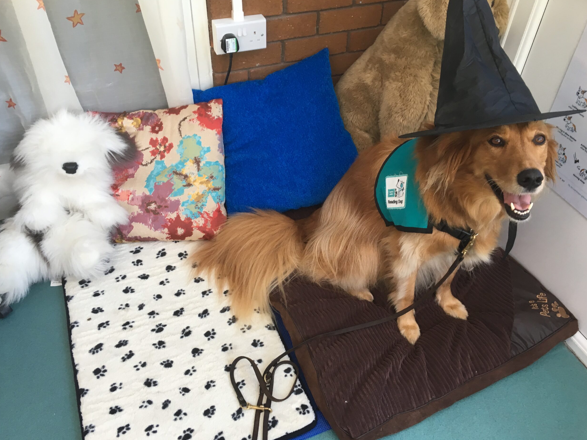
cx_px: 301
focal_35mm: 30
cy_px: 221
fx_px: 509
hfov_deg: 60.0
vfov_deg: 46.8
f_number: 2.2
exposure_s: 1/33
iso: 40
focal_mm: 4.15
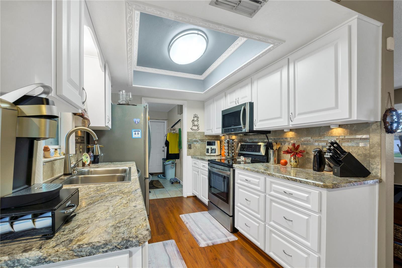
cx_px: 201
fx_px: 167
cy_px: 134
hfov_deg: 100.4
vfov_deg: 77.3
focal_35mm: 15
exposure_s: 1/5
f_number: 10
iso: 200
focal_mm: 10
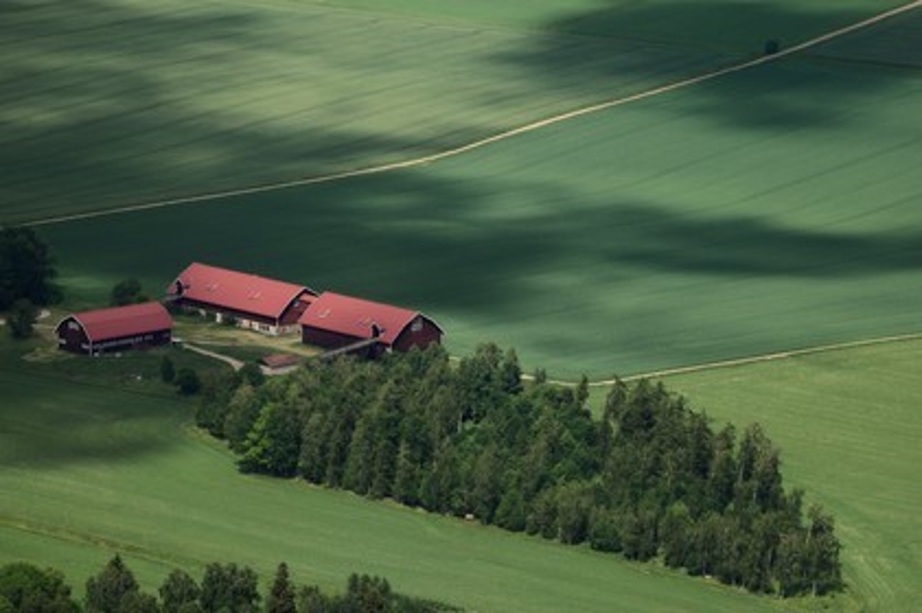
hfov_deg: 8.1
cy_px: 306
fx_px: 6526
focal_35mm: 255
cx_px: 461
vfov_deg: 5.4
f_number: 4
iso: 200
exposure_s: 1/2000
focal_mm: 170
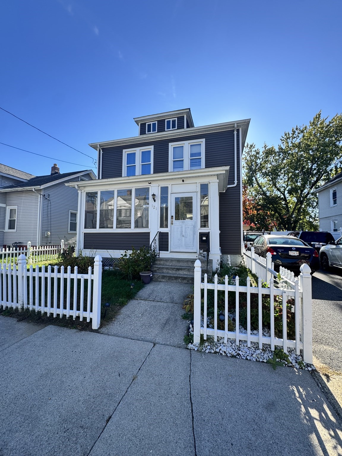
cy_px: 228
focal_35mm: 14
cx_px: 171
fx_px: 184
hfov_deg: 85.7
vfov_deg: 102.1
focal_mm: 2.22
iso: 40
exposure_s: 1/529
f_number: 2.2
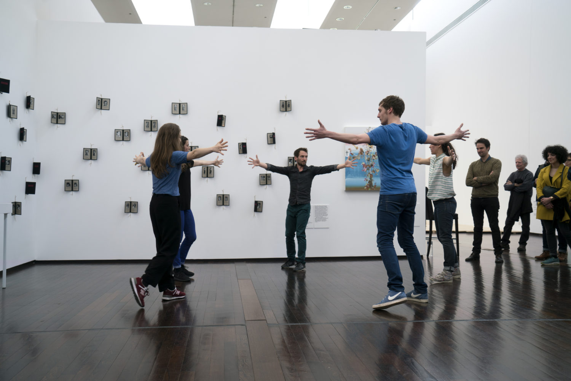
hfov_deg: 53.1
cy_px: 190
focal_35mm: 36
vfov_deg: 36.9
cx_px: 286
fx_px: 571
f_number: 4
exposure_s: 1/125
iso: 250
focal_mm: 36
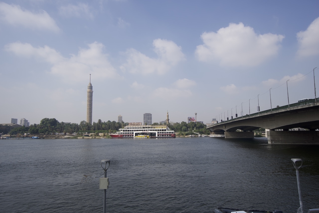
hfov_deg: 70.4
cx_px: 160
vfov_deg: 50.4
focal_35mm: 26
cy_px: 106
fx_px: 226
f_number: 5
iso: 100
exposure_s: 1/800
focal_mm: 17
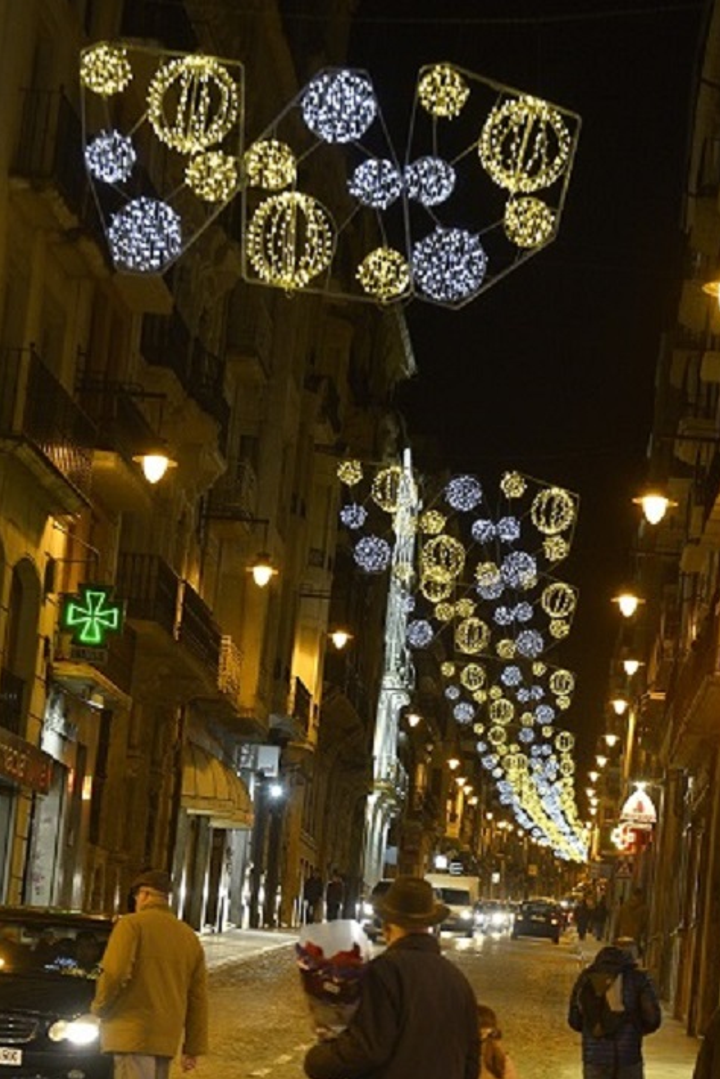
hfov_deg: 12.7
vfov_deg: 18.9
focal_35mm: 108
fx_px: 3237
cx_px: 339
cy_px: 692
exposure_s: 1/100
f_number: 7.1
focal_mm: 80
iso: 2500
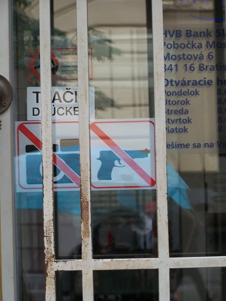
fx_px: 1114
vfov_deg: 15.4
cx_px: 113
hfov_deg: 11.6
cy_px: 150
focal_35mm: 128
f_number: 3.2
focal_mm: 21.2
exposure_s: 1/60
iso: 100
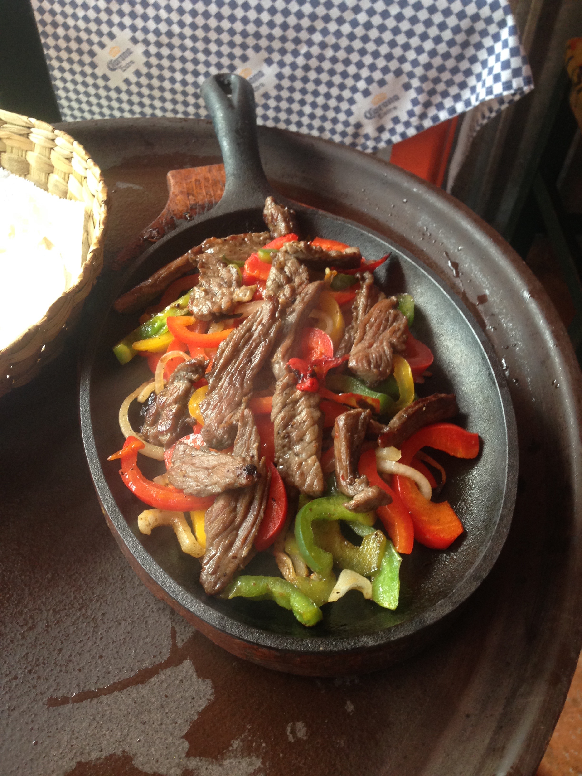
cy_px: 388
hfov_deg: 42.9
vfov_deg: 55.4
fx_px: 740
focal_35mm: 33
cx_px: 291
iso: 100
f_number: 2.4
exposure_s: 1/20
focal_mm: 4.12
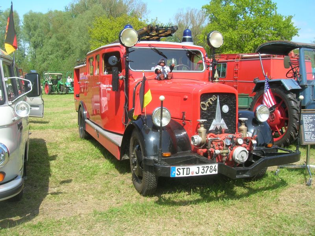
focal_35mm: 34
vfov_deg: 41.8
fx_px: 309
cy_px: 118
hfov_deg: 54.0
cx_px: 158
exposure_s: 1/201
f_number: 4.9
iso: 50
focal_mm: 5.7
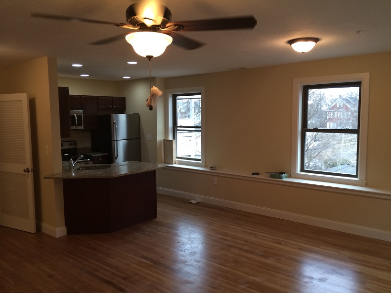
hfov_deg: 60.0
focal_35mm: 30
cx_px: 196
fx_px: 339
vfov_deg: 46.8
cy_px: 146
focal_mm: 4.12
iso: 80
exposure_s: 1/30
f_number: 2.2
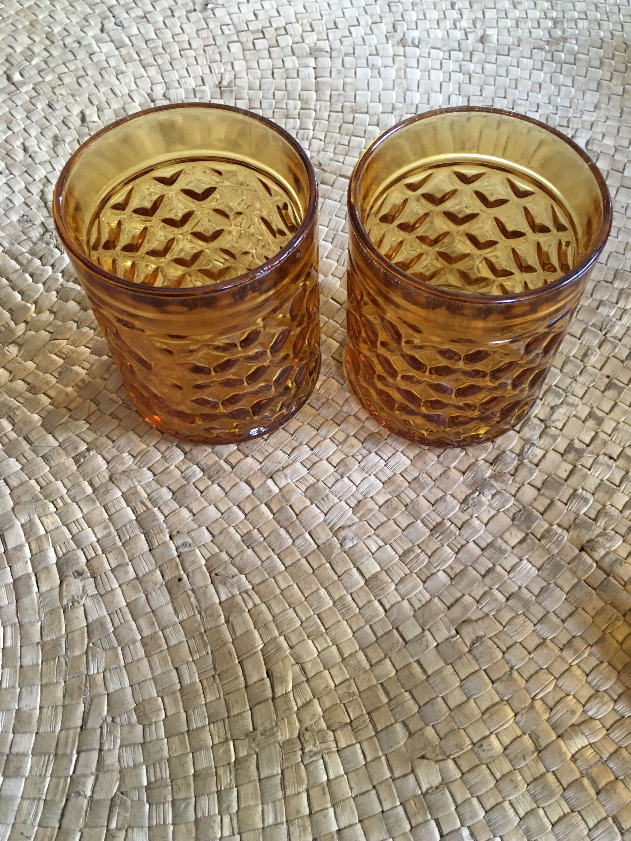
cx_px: 337
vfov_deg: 56.8
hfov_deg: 44.1
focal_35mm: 32
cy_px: 415
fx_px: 778
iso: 200
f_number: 2.2
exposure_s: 1/33
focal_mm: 4.15
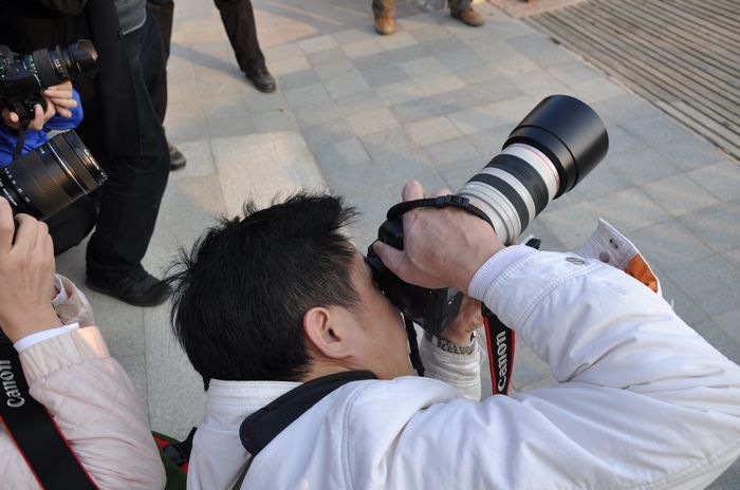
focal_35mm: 32
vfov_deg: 41.6
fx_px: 646
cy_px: 245
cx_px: 370
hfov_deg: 59.6
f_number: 6.3
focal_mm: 21
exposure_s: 1/160
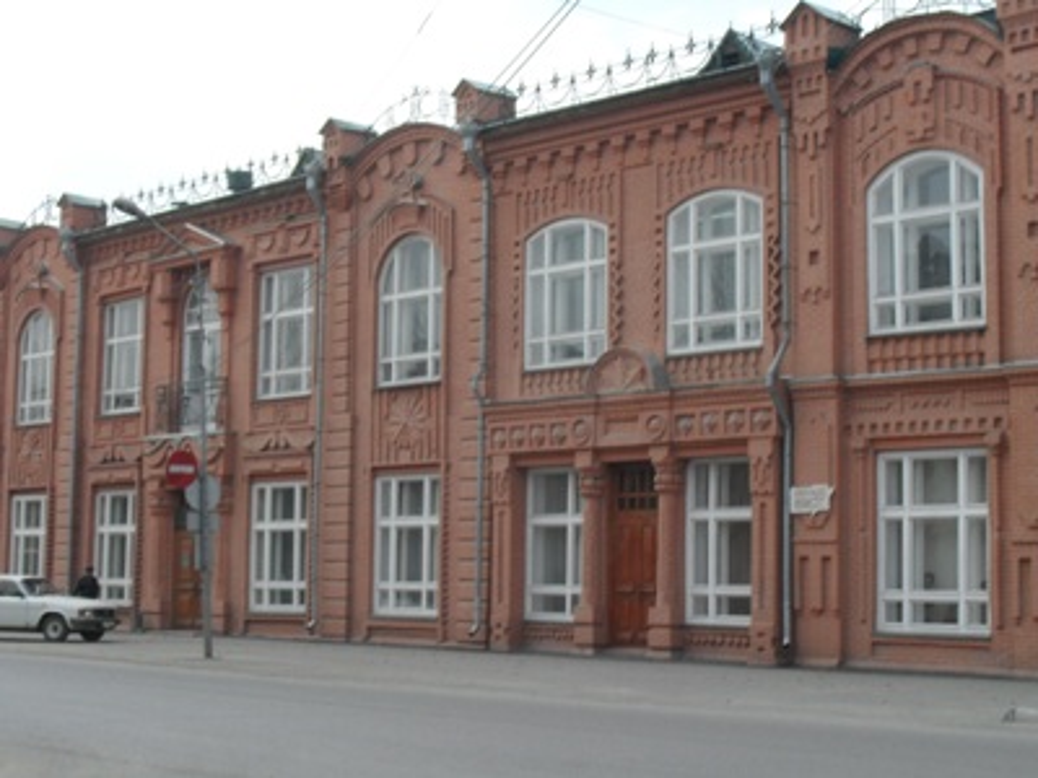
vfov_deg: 20.7
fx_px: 2129
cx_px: 519
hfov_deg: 27.4
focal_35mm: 71
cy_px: 389
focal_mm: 11.7
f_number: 10.8
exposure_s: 1/90
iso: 80
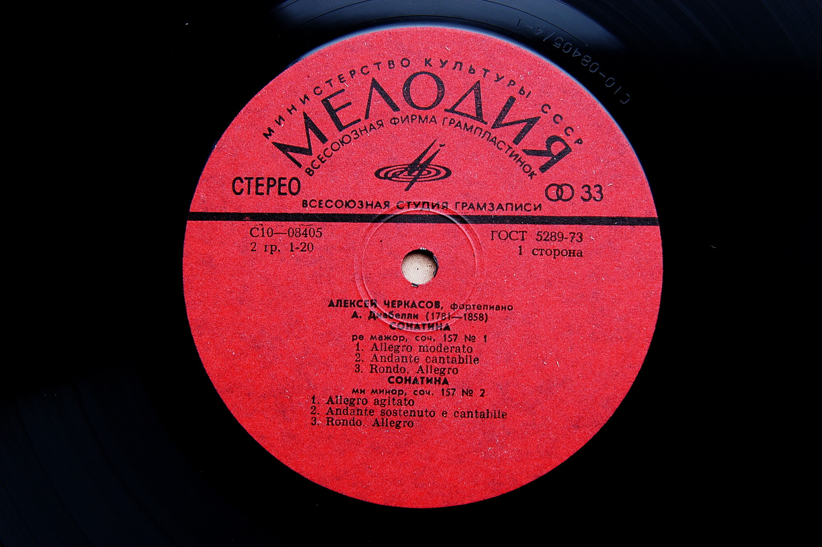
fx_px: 1198
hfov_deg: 37.9
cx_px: 411
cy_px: 274
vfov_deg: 25.7
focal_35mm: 52
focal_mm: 35
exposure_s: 1/30
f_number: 3.3
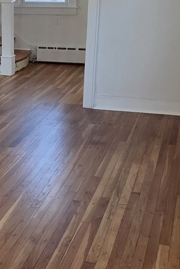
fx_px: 487
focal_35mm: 65
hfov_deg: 19.8
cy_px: 156
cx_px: -29
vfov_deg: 30.9
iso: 160
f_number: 1.9
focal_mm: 2.2
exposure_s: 1/60
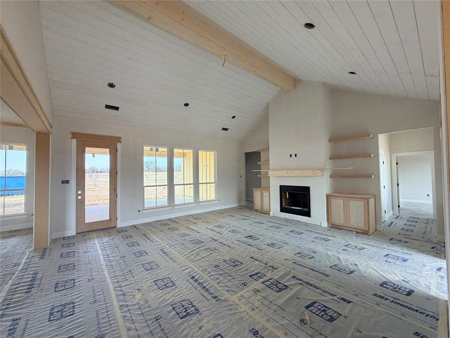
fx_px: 182
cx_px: 225
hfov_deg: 102.1
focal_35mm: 14
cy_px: 169
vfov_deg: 85.7
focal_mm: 2.22
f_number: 2.2
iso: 160
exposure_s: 1/121
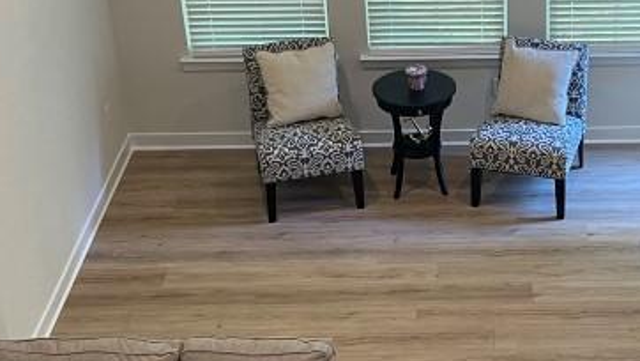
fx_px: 1307
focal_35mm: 77
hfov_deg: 27.1
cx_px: 481
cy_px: 134
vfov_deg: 15.7
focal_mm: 5.1
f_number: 1.6
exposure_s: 1/60
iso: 100
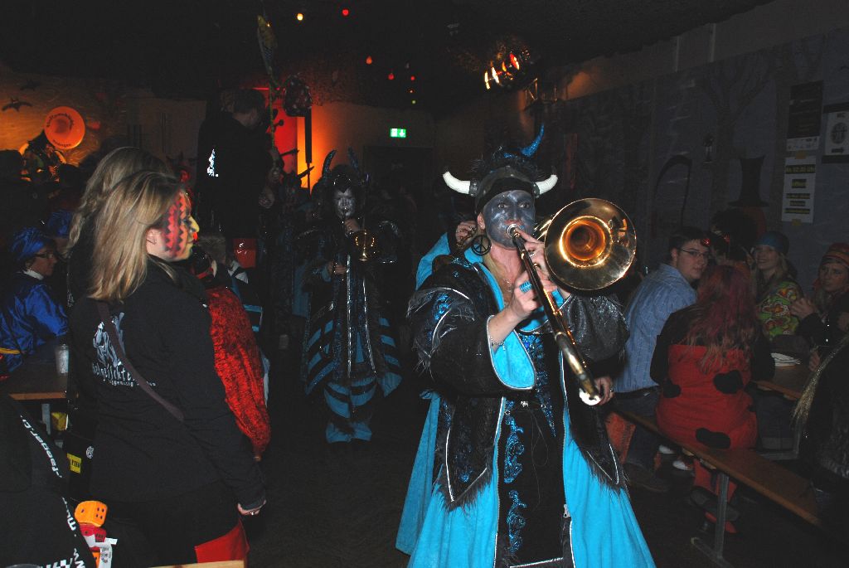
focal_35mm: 33
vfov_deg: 40.1
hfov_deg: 57.2
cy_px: 284
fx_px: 779
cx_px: 424
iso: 200
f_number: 4
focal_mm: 22
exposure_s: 1/60
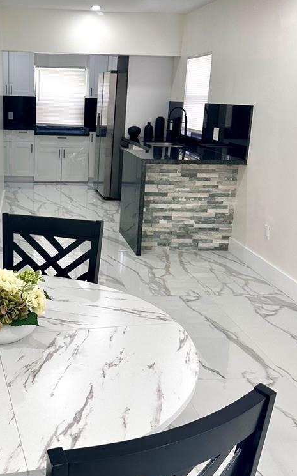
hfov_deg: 30.6
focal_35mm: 41
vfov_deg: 48.2
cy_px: 225
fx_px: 531
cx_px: 70
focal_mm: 6.86
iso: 100
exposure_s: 1/121
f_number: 1.78
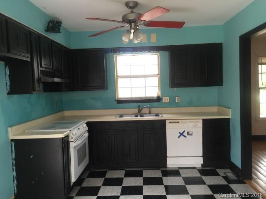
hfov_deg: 61.7
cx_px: 133
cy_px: 100
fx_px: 223
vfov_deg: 48.2
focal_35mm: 29
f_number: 2.2
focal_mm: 4.15
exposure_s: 1/15
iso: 64
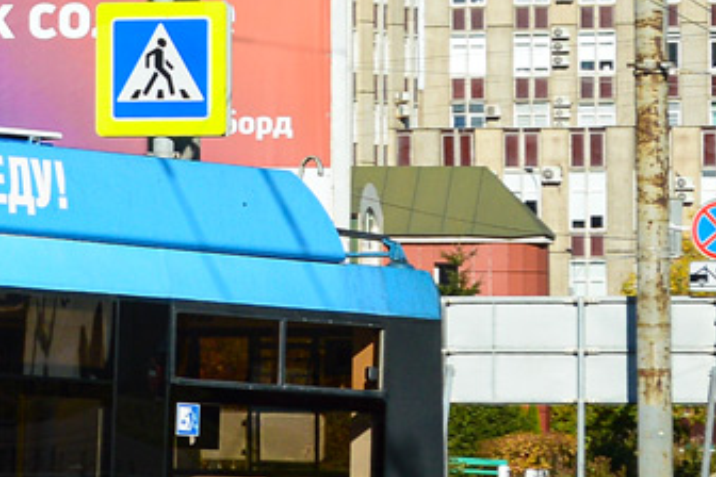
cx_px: -791
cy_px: 77
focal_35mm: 301
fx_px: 5991
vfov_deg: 4.6
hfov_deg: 6.6
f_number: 6.3
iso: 200
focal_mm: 45
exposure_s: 1/800
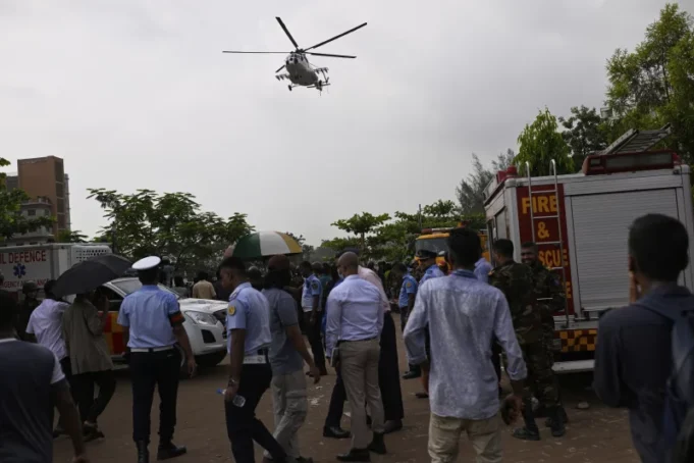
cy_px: 232
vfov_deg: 37.9
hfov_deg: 54.4
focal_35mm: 35
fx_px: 675
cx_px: 347
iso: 250
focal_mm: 35
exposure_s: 1/8000
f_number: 3.2
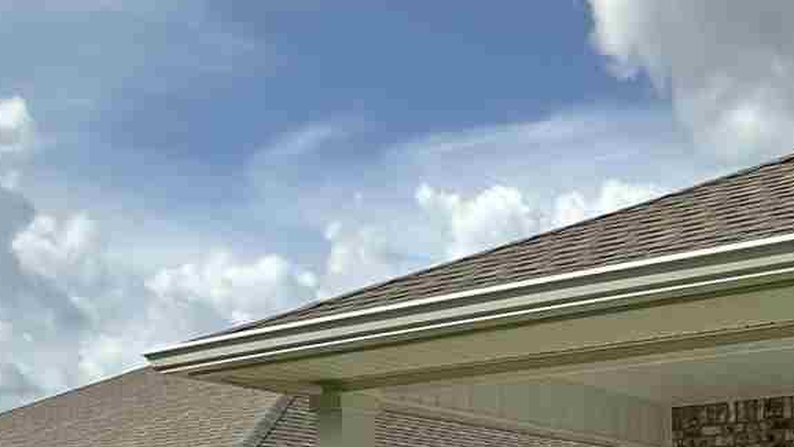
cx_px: 892
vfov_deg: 19.6
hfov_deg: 33.2
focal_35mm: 54
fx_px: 1137
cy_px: 649
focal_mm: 2.22
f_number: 2.2
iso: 50
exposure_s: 1/1916
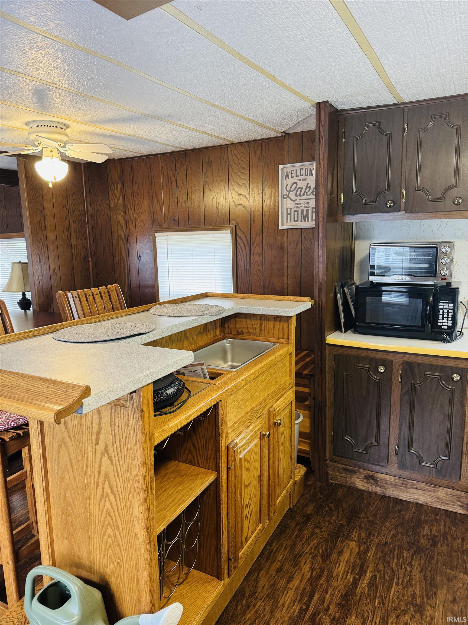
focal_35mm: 24
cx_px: 234
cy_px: 312
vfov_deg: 71.6
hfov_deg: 56.8
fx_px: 433
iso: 320
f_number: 1.78
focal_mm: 6.76
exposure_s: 1/60
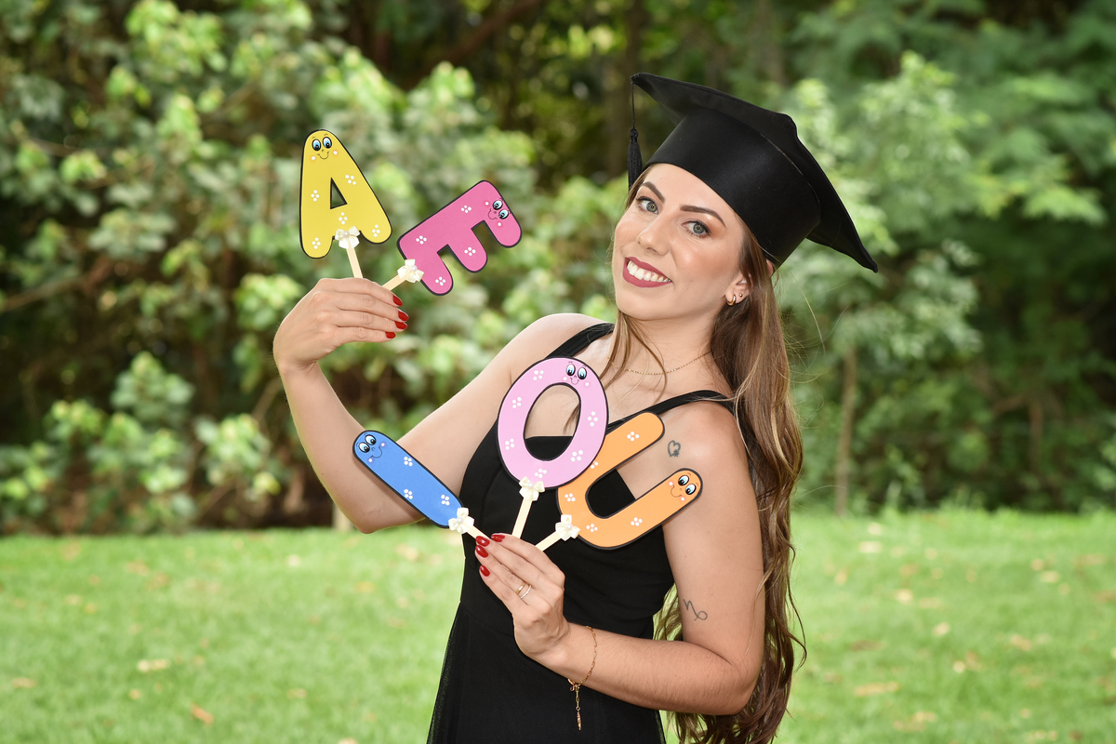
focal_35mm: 128
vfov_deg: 10.8
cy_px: 372
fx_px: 3952
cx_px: 558
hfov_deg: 16.1
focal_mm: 85
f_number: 5
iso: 500
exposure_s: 1/200
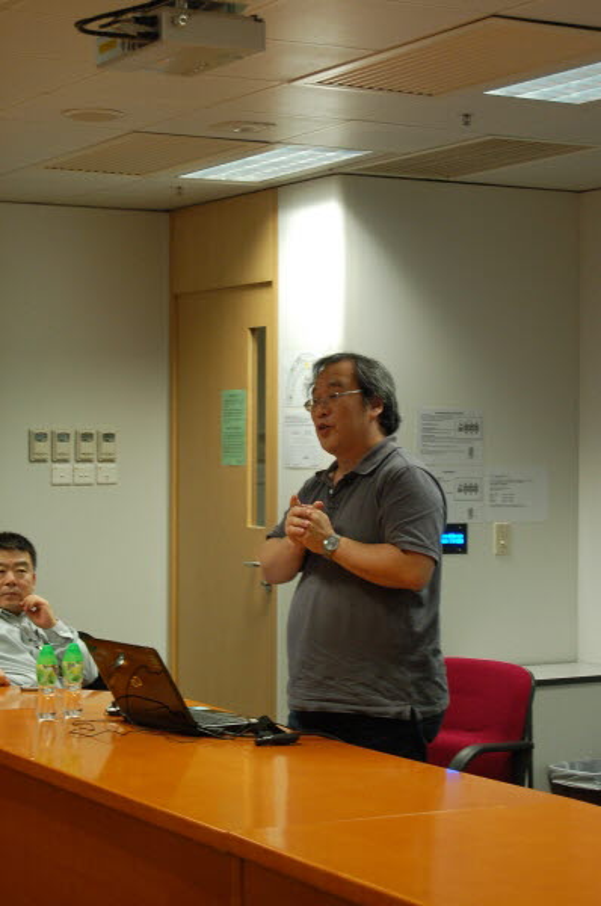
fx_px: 2073
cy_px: 453
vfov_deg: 24.7
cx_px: 300
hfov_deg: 16.5
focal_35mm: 82
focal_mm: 55
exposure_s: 1/30
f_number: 5.6
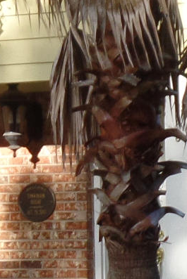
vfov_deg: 4.6
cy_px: 330
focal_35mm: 447
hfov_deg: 3.1
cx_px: -108
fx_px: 3480
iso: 80
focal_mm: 11.4
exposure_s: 1/180
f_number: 3.6
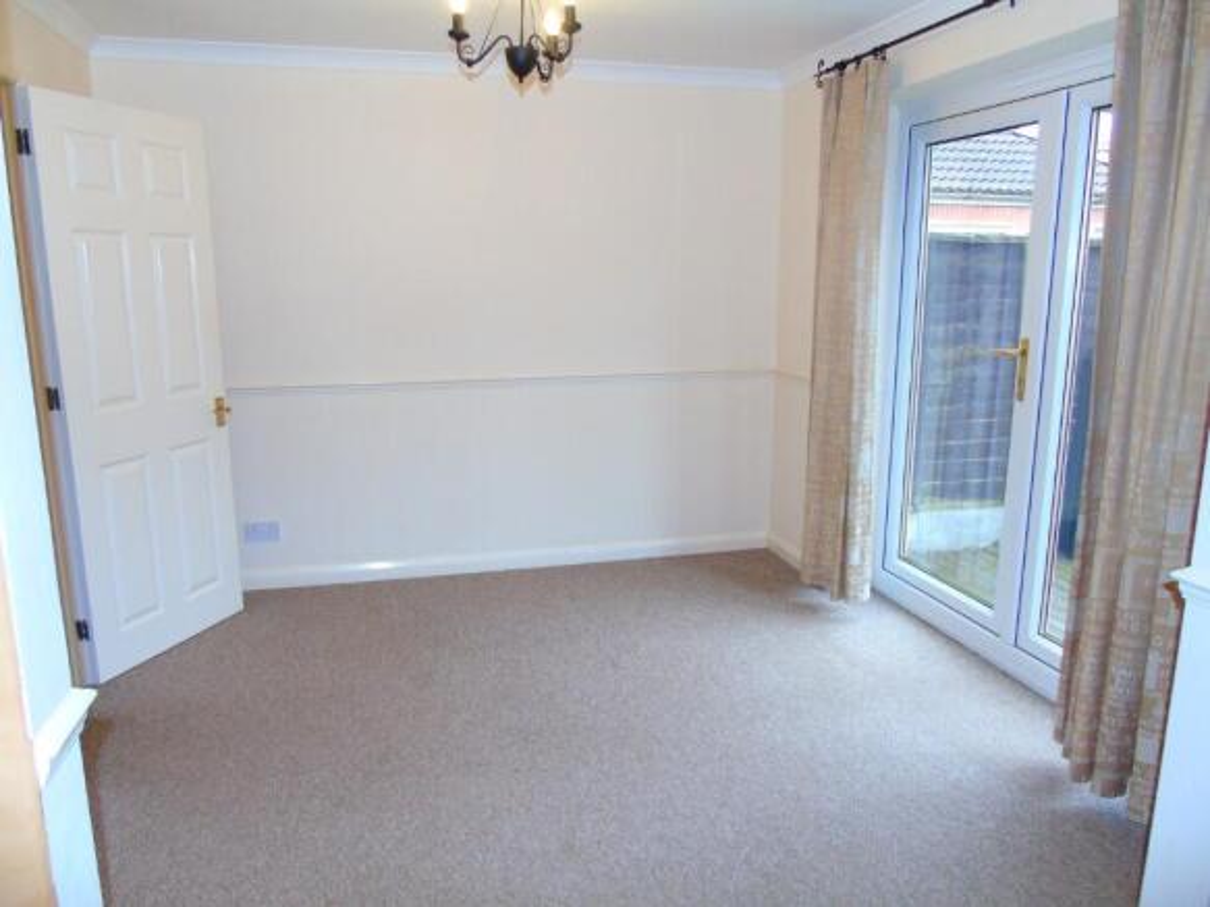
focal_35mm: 25
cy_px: 454
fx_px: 874
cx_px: 605
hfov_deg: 69.4
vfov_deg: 54.9
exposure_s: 1/30
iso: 200
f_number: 3.4
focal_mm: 4.4
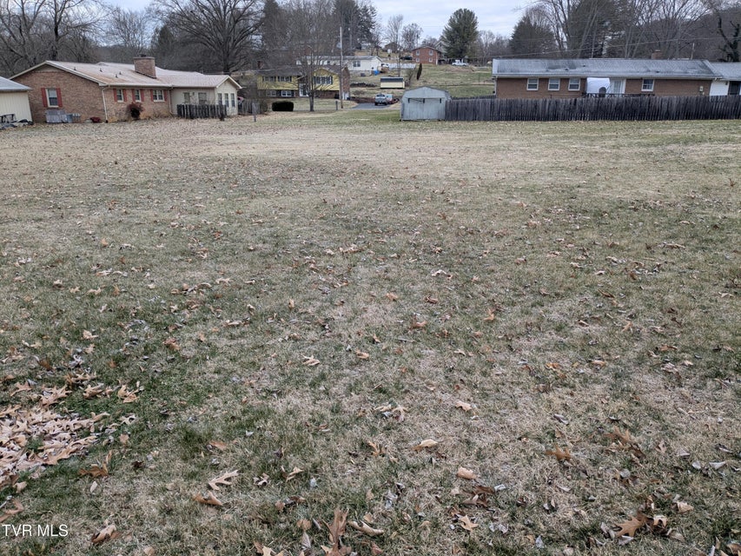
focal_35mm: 27
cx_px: 370
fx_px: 578
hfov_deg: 65.3
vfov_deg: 51.4
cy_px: 278
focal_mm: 4.38
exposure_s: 1/296
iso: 26
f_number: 1.73
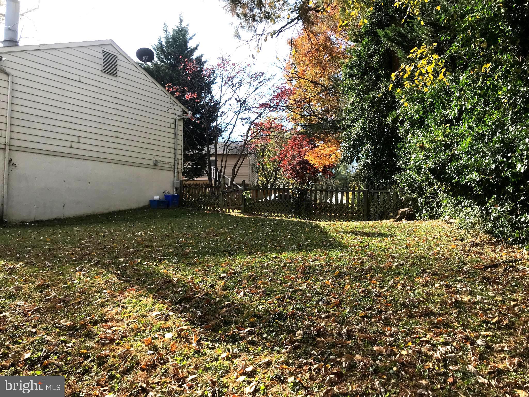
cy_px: 198
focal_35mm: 28
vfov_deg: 49.7
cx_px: 264
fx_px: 428
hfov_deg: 63.4
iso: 20
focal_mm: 3.99
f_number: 1.8
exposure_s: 1/689
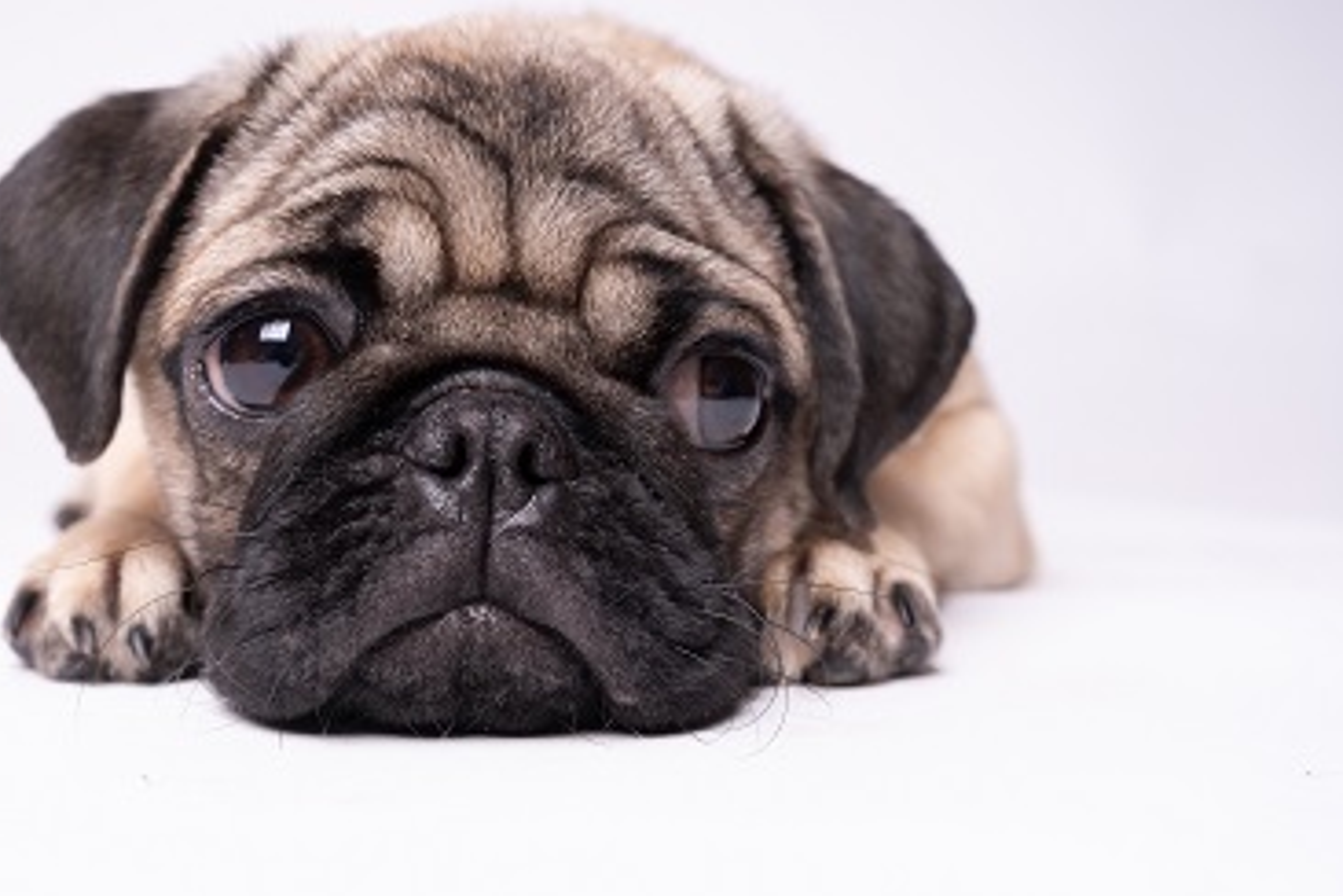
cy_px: 415
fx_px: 1604
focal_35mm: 43
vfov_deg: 31.2
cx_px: 532
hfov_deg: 45.2
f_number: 8
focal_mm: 35
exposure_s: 1/160
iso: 100
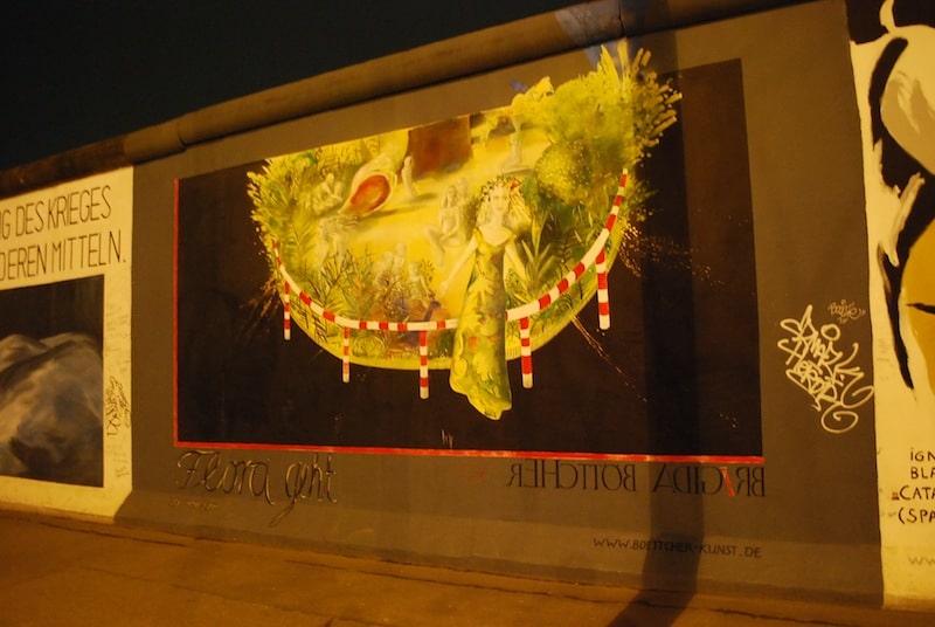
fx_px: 702
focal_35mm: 27
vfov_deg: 48.1
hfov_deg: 67.3
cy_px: 314
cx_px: 468
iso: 1600
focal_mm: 18
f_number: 3.5
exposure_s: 1/4
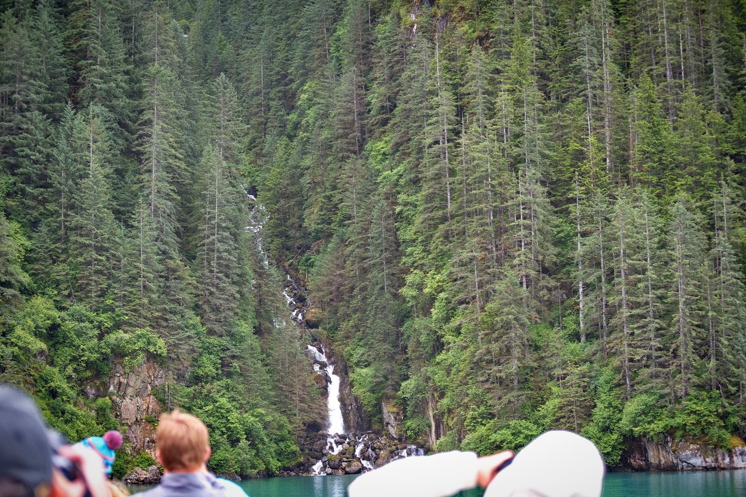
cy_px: 251
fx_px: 1472
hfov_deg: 28.4
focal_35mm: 71
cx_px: 369
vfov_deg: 19.2
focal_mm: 70
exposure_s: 1/160
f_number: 4.5
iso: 320
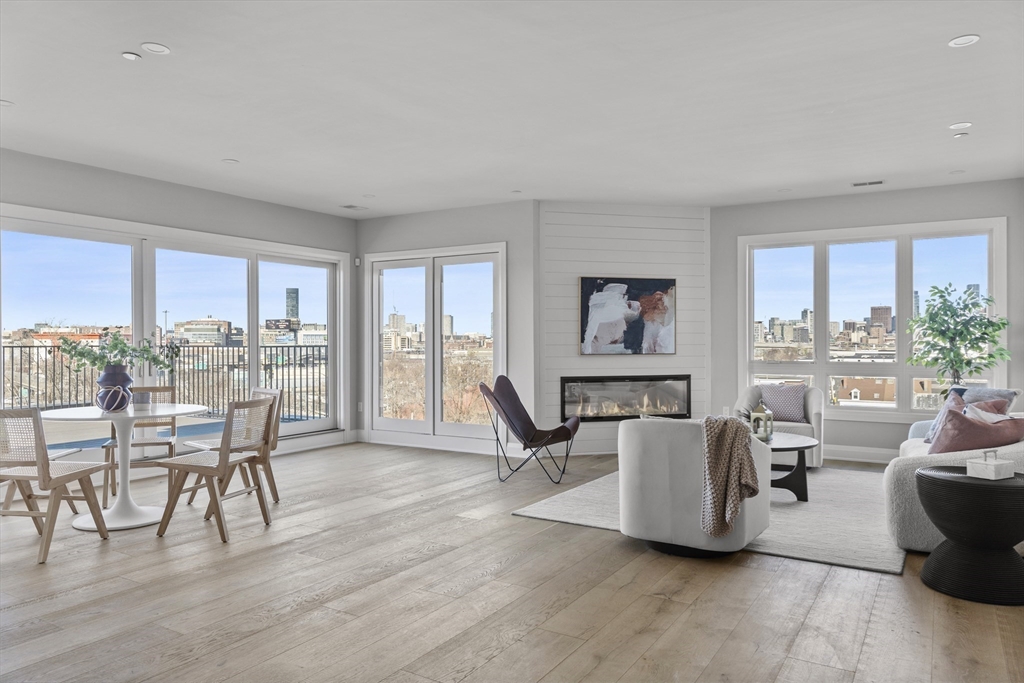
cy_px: 342
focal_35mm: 24
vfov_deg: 52.2
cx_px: 512
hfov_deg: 72.6
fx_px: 697
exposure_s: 1/20
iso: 320
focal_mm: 24.5
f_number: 7.1
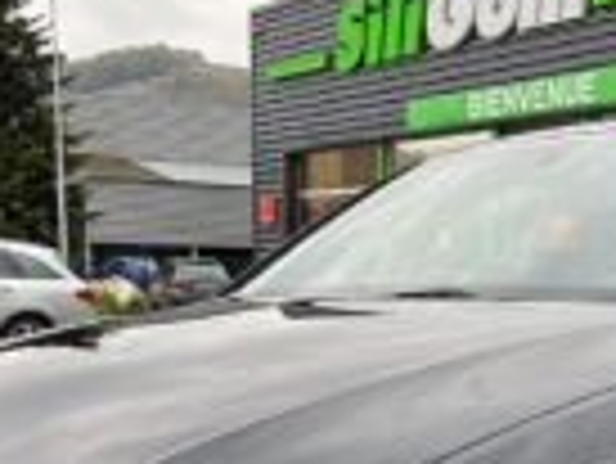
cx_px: 443
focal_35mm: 71
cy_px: 493
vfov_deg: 19.9
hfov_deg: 27.1
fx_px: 1265
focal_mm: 5.1
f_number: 1.6
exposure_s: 1/95
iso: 40
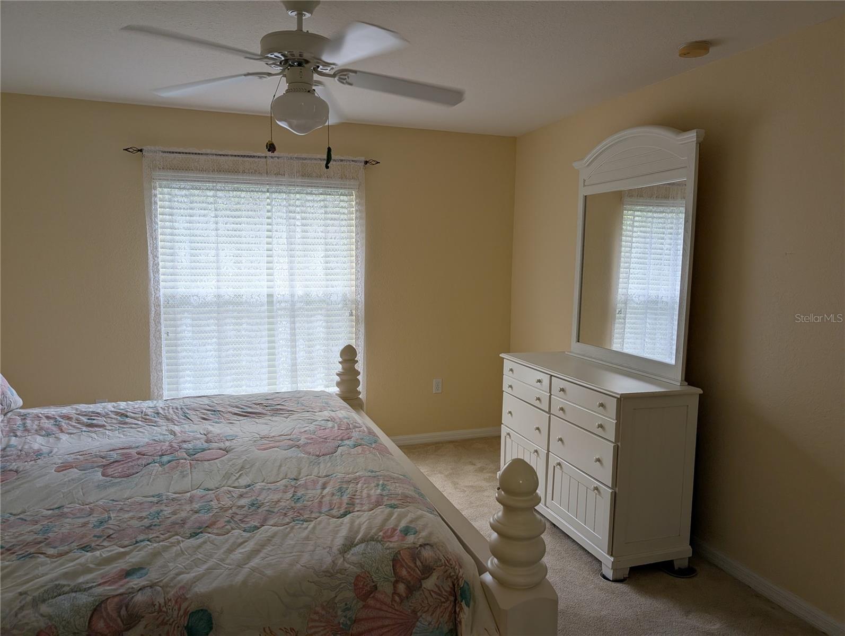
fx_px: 587
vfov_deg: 56.9
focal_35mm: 24
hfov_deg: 71.5
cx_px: 422
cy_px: 318
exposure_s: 1/70.4
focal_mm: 6.9
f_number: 1.68
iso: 23
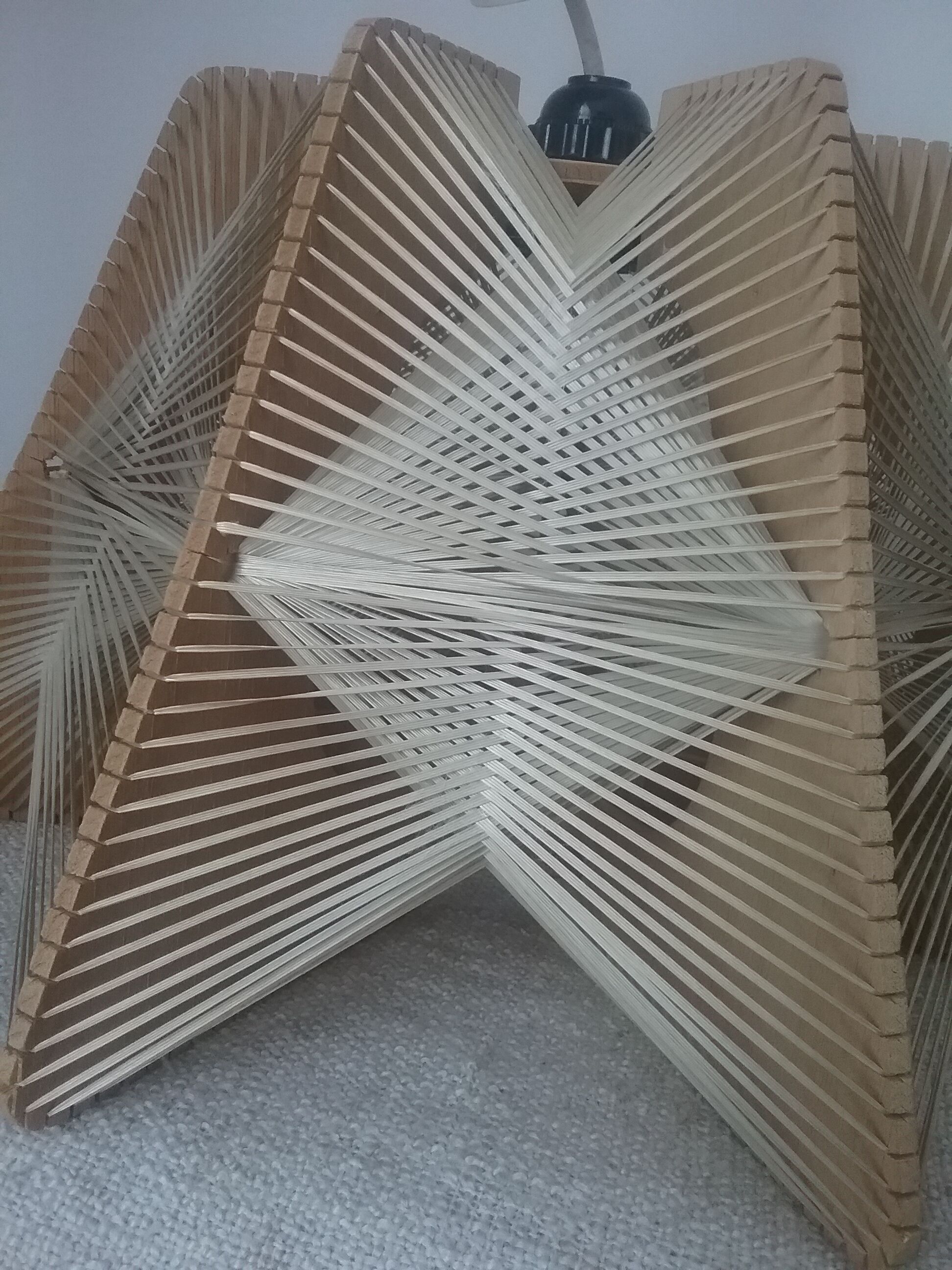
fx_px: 1137
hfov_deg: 45.4
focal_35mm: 31
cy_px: 635
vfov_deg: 58.4
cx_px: 476
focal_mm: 3.3
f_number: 2.2
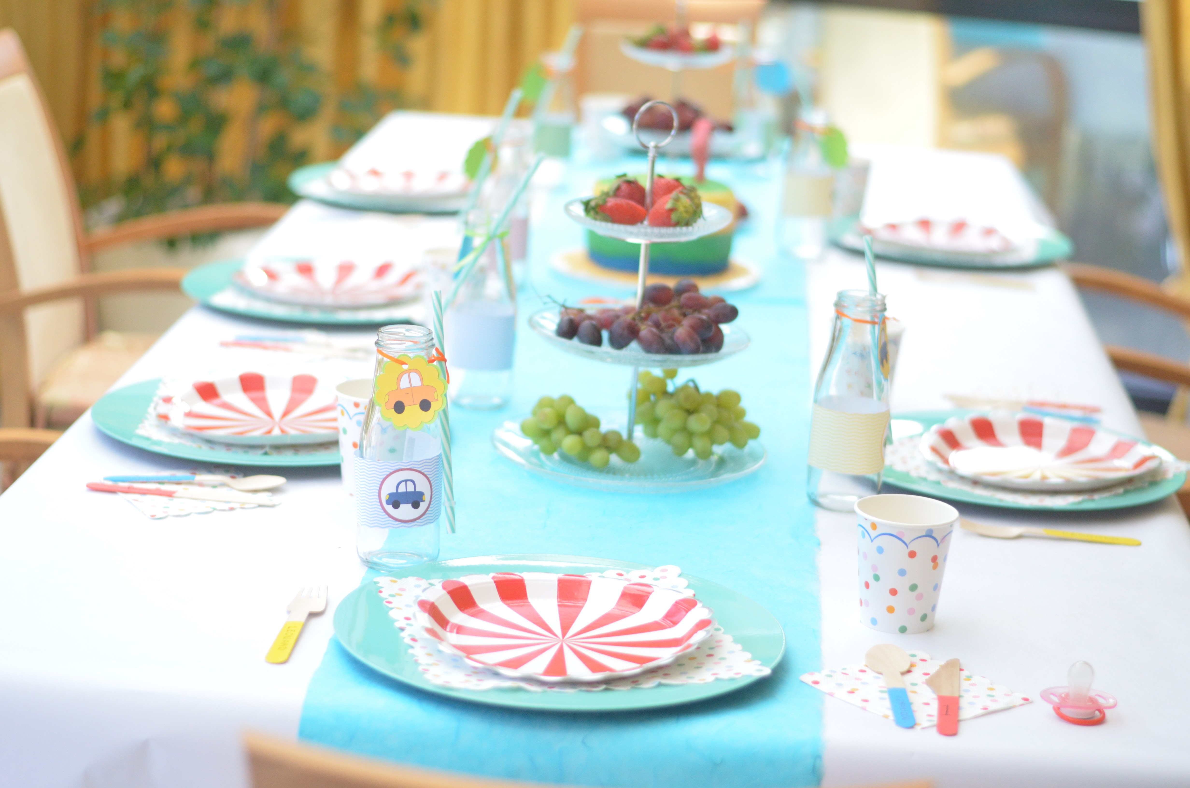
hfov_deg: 27.0
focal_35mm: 75
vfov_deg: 18.1
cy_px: 394
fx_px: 2474
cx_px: 595
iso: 1250
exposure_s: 1/4000
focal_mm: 50
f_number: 1.8
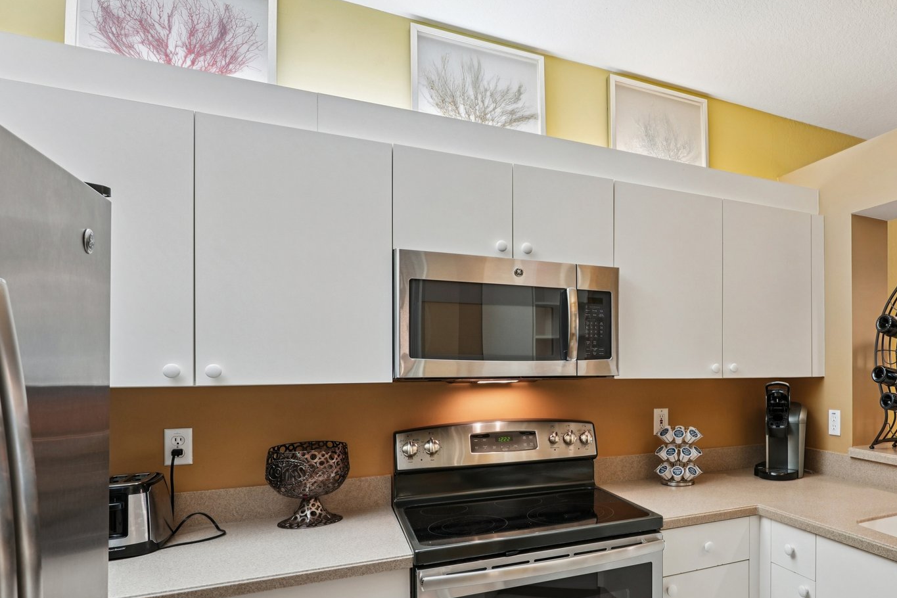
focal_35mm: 24
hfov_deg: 69.3
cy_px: 372
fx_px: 598
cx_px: 662
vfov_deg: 52.6
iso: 400
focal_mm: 16
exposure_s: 1/20
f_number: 8
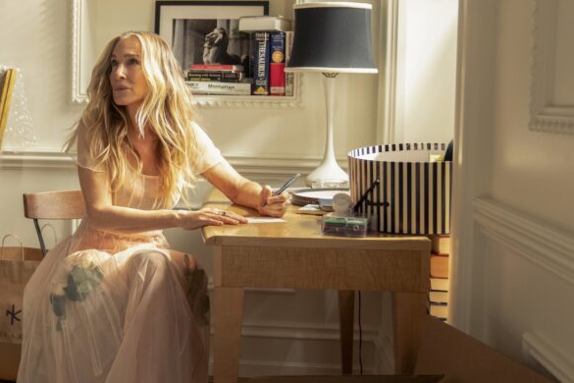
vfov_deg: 24.1
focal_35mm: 56
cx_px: 128
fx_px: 893
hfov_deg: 34.7
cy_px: 147
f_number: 2.8
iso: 1600
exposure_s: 1/200
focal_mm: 32
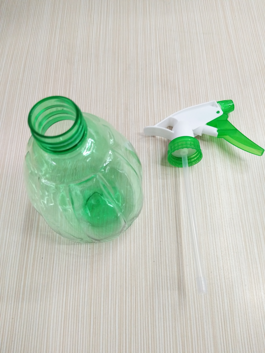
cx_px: 132
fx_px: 265
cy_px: 176
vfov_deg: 67.3
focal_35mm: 26
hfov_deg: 53.1
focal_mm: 3.88
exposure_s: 1/50
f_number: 2
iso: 250
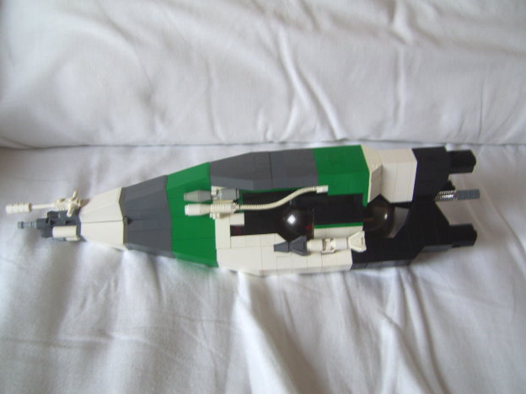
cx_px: 257
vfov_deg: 36.8
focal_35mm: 39
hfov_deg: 47.9
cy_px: 194
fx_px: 593
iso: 67
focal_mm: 7.8
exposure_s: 1/30
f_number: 2.8
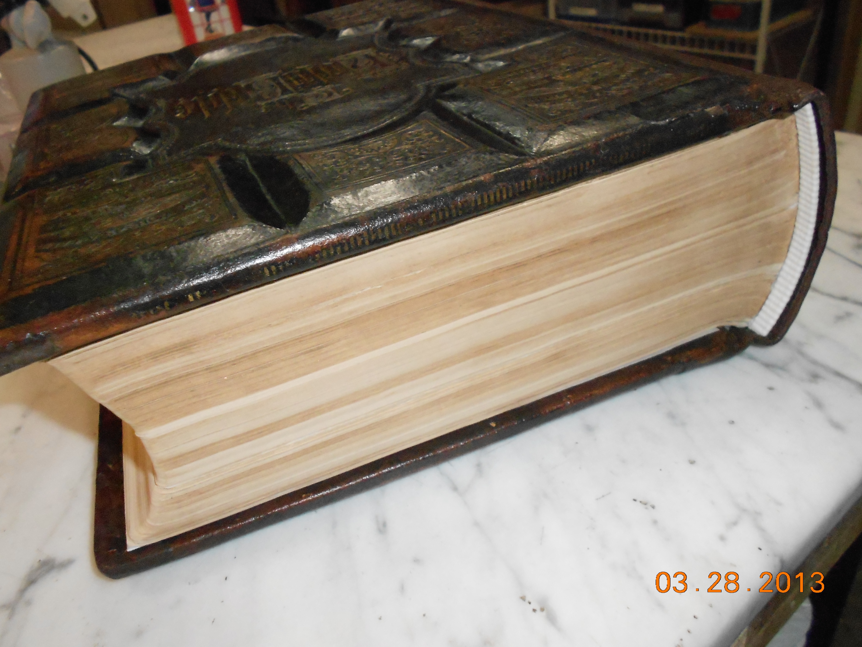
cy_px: 324
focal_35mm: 29
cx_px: 431
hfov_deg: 61.7
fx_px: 722
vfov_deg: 48.2
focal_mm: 5.1
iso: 800
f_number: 8.5
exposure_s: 1/25
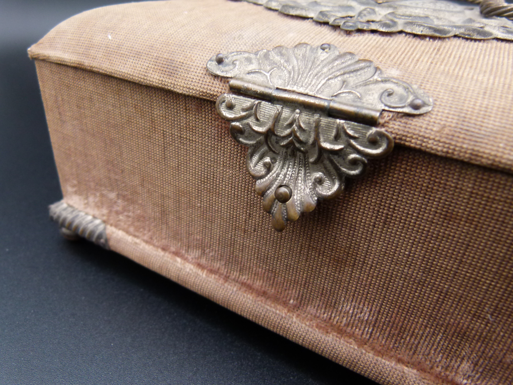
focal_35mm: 26
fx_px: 385
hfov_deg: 67.3
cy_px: 192
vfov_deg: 53.1
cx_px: 256
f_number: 2.8
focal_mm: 4.7
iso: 160
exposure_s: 1/60
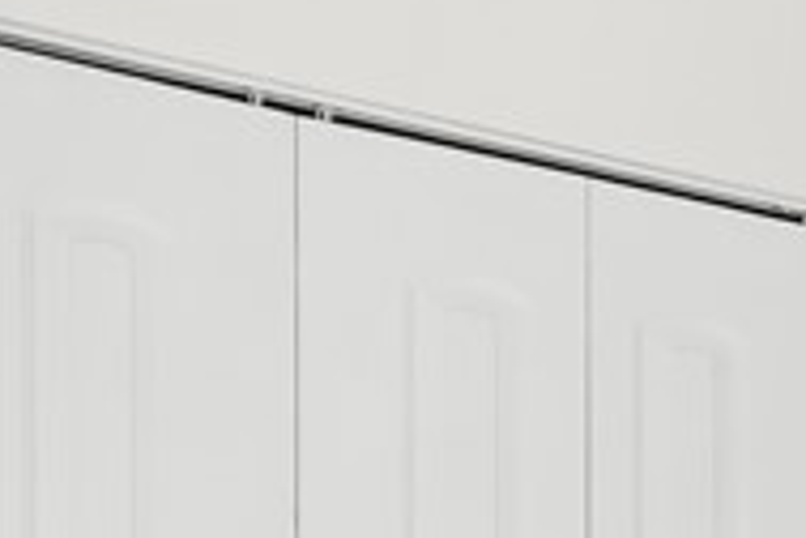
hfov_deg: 17.7
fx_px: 2060
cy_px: 1001
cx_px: 1465
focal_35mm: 92
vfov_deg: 13.2
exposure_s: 1/20
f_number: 10
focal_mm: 16
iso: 320
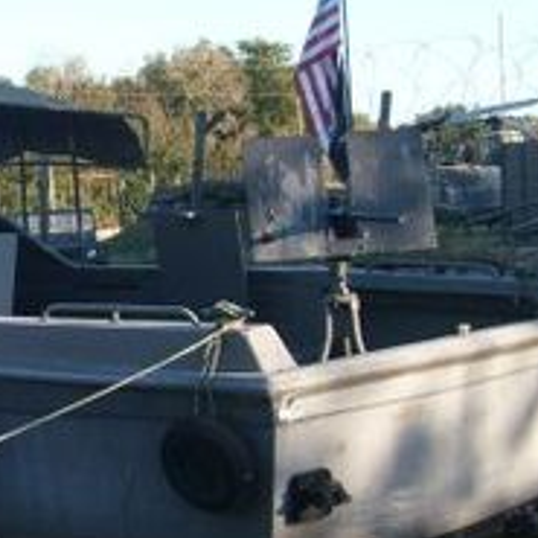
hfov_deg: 18.8
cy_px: 276
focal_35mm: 89
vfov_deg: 19.5
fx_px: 1565
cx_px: -36
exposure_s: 1/90
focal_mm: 5.8
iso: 80
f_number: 7.1
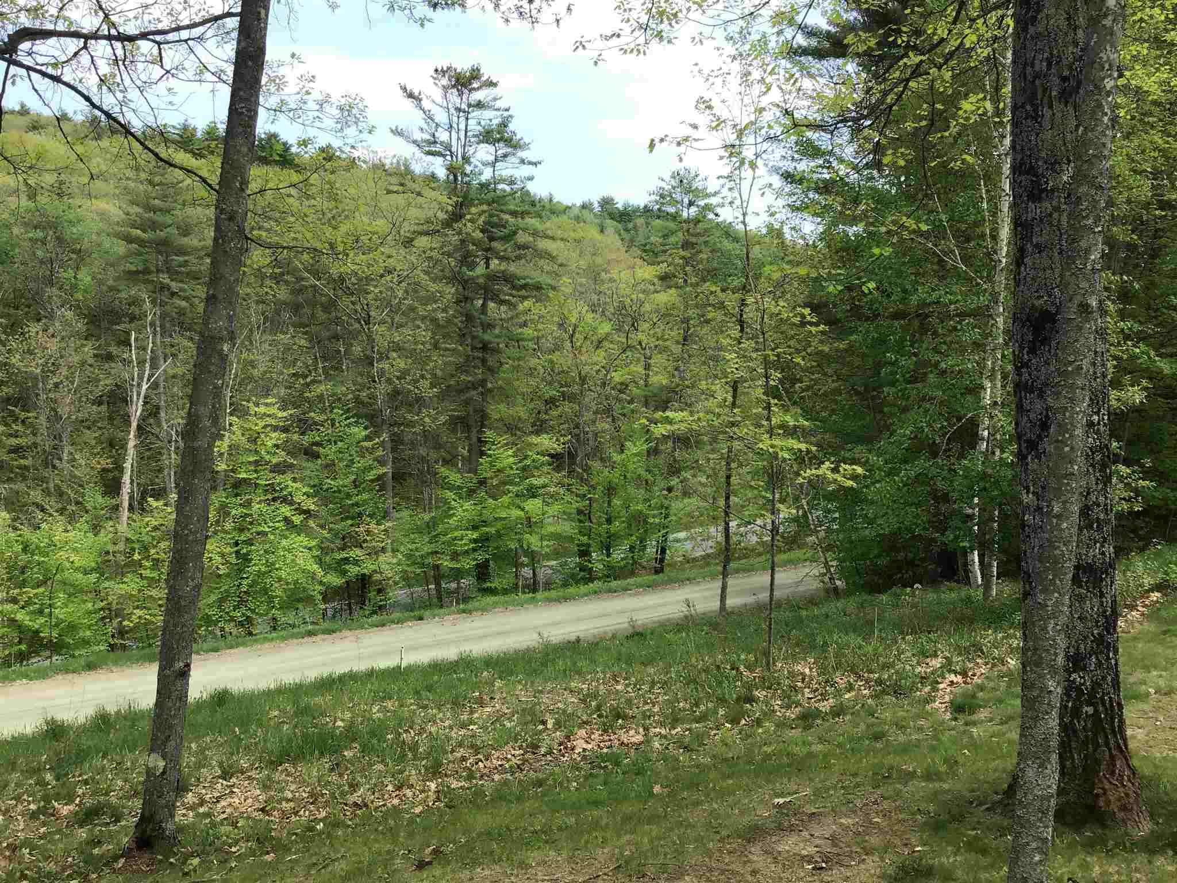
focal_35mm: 31
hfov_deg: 58.4
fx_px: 1054
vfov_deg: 45.4
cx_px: 588
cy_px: 442
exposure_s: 1/473
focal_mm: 3.3
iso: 25
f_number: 2.4
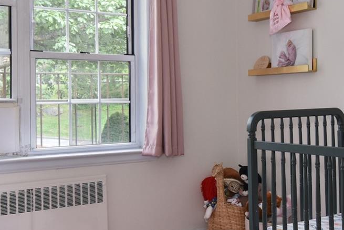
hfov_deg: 38.4
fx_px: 493
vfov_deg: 26.2
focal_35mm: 52
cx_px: 197
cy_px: 125
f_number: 8
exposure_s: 1/50
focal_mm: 11
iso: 640
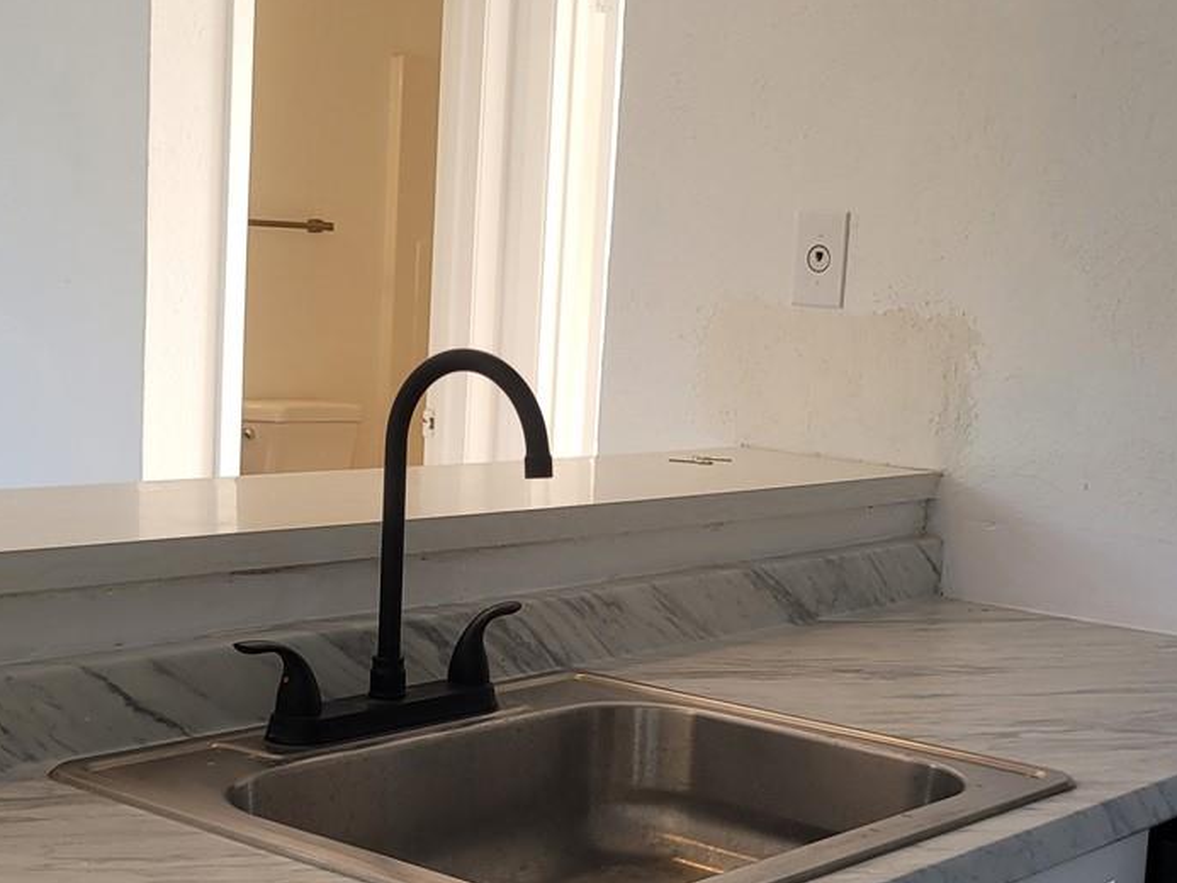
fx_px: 2040
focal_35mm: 60
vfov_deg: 24.3
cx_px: 588
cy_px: 601
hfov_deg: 32.2
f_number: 1.8
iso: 80
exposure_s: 1/120
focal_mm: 5.4
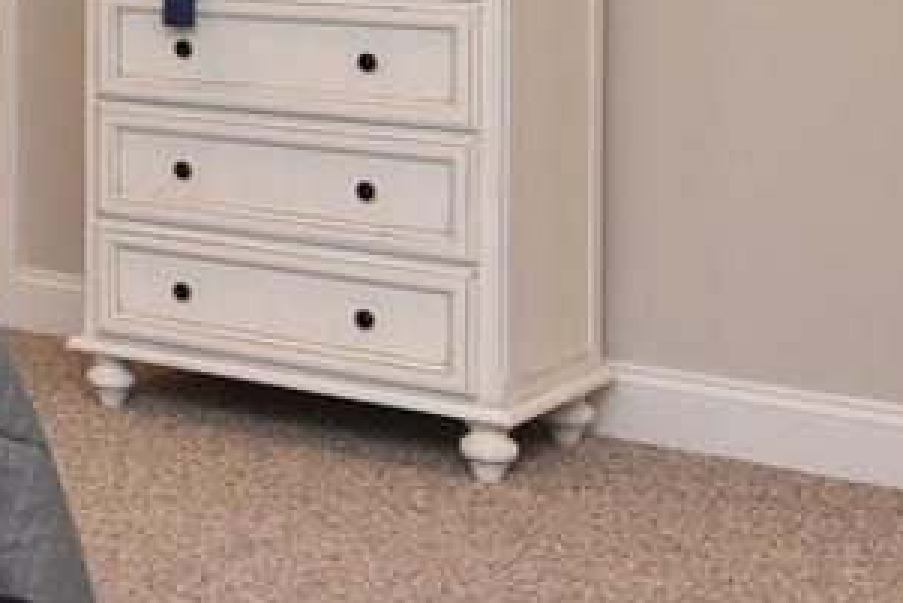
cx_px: -687
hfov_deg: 18.7
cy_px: -111
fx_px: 2158
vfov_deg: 15.4
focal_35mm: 86
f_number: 8
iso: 800
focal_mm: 12
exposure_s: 1/50
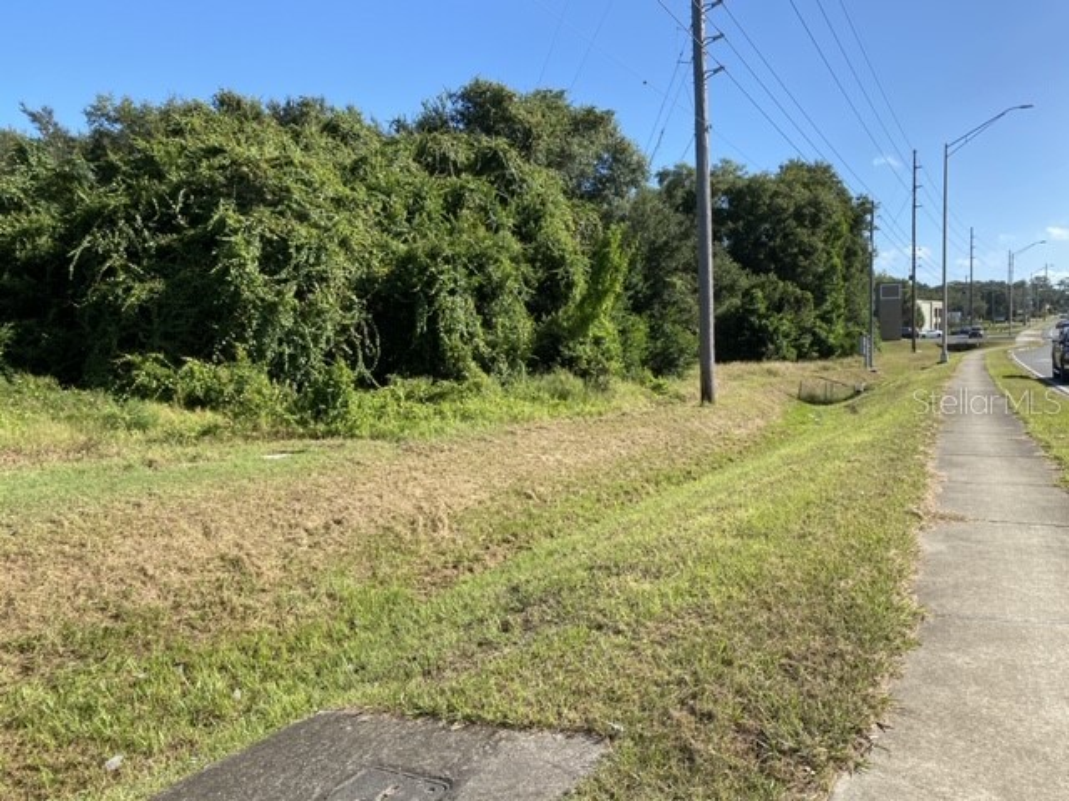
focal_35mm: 26
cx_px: 534
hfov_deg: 67.3
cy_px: 400
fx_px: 803
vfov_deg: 53.1
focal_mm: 4.25
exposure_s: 1/1565
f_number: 1.8
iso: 32
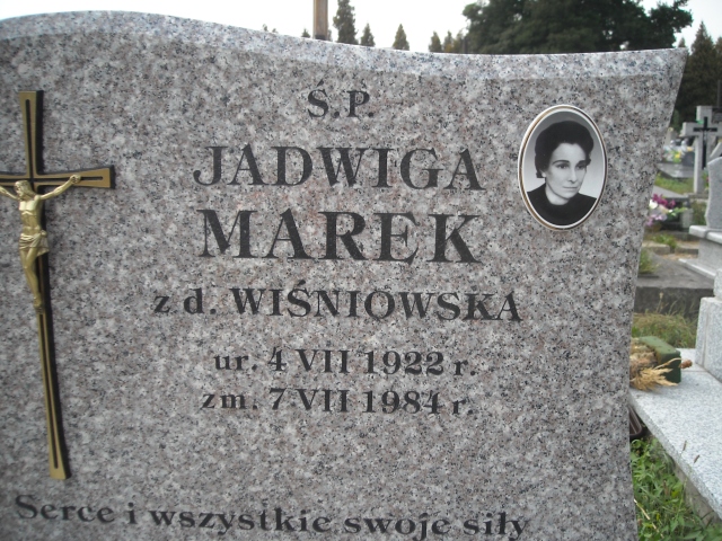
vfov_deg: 40.7
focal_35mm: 35
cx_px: 361
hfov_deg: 52.6
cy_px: 270
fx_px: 730
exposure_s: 1/129
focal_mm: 5.7
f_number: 5.6
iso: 64
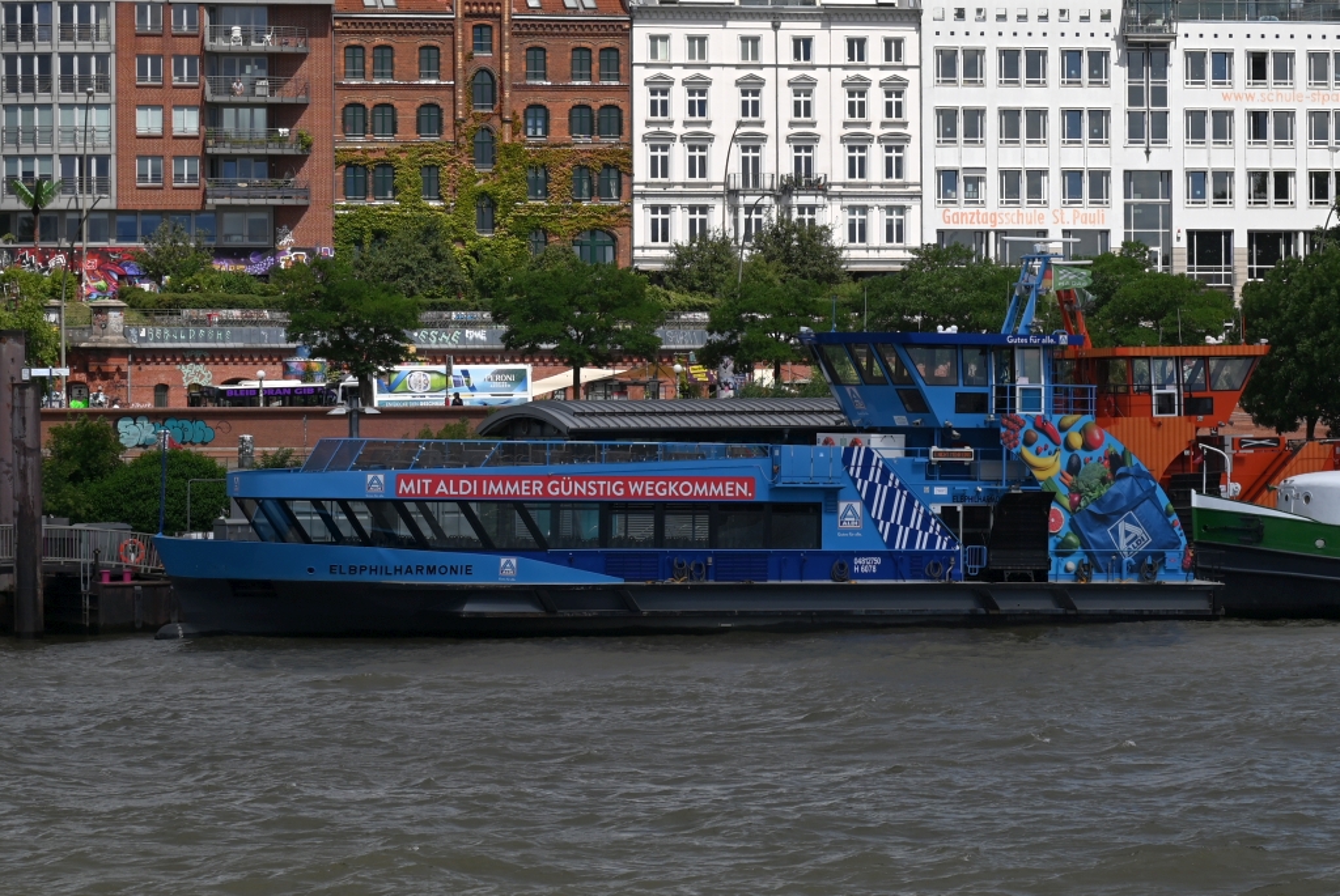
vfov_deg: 15.9
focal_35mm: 86
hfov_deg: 23.6
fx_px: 3204
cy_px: 448
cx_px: 670
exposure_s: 1/500
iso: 100
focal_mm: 86
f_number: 8
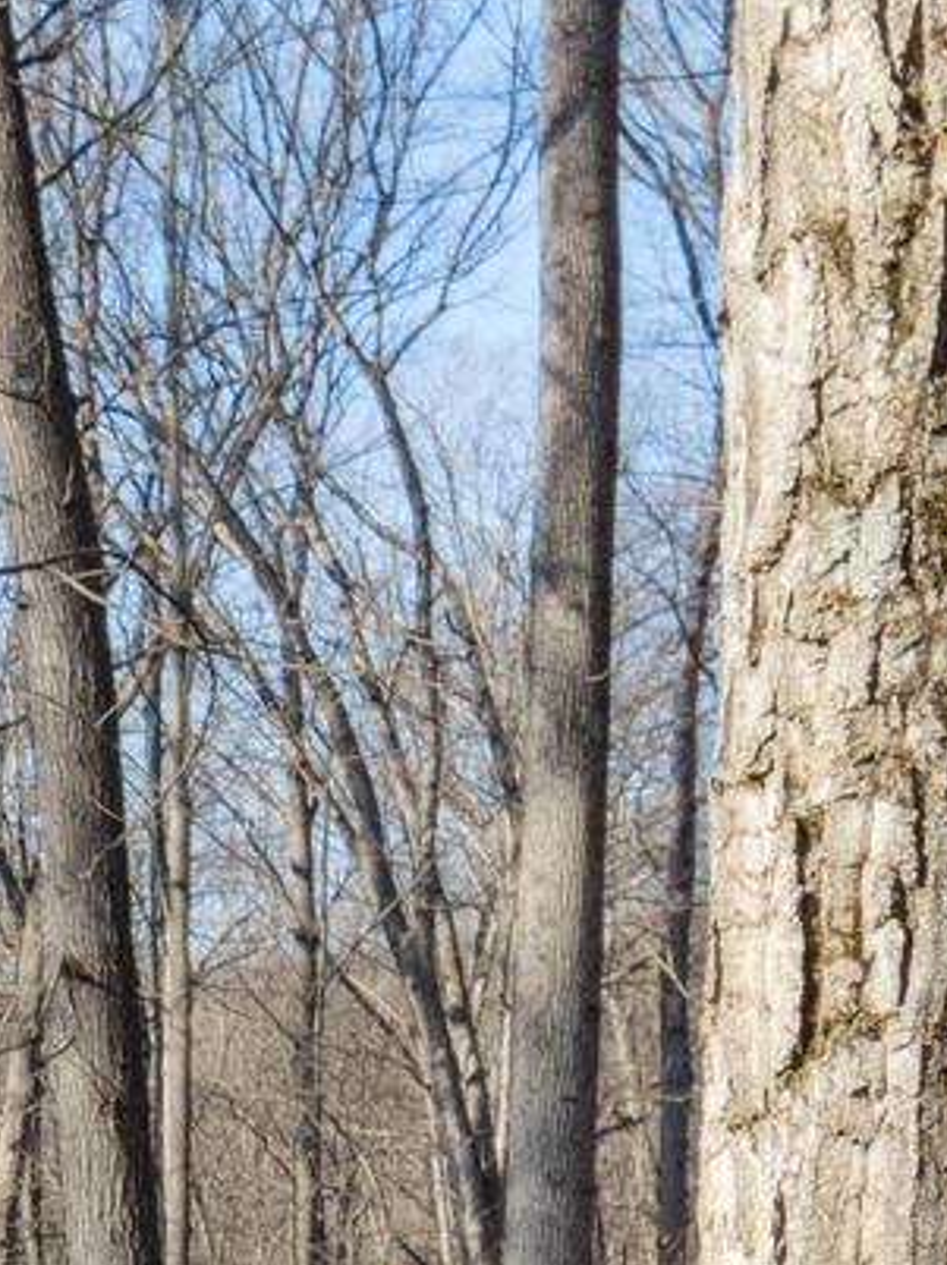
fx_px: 5368
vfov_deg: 13.3
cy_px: 1260
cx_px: -1686
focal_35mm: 147
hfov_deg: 8.7
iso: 160
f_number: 9
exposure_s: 1/160
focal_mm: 20
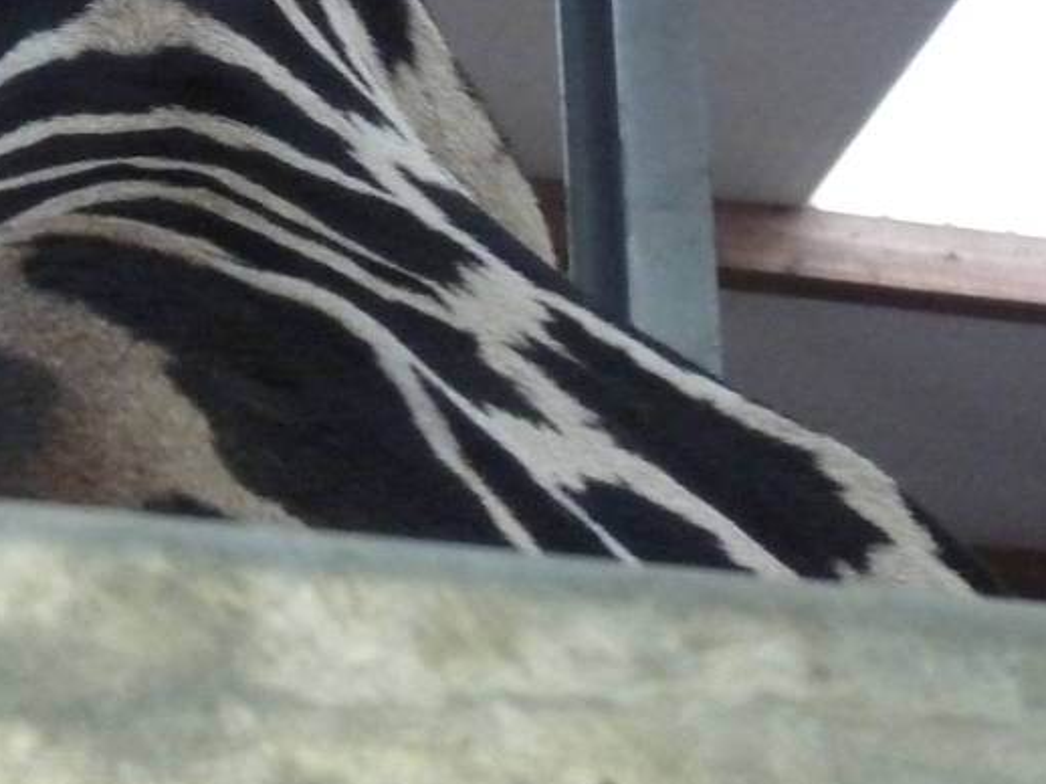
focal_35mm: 241
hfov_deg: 8.2
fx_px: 7279
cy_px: -220
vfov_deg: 6.1
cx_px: 85
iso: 800
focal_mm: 13.8
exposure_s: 1/60
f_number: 3.4
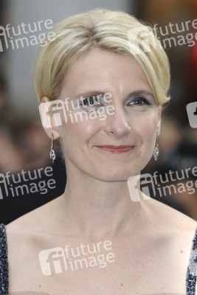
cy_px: 148
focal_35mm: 300
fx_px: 2460
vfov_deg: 6.9
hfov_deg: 4.6
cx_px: 98
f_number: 5
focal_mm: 200
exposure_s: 1/160
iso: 400
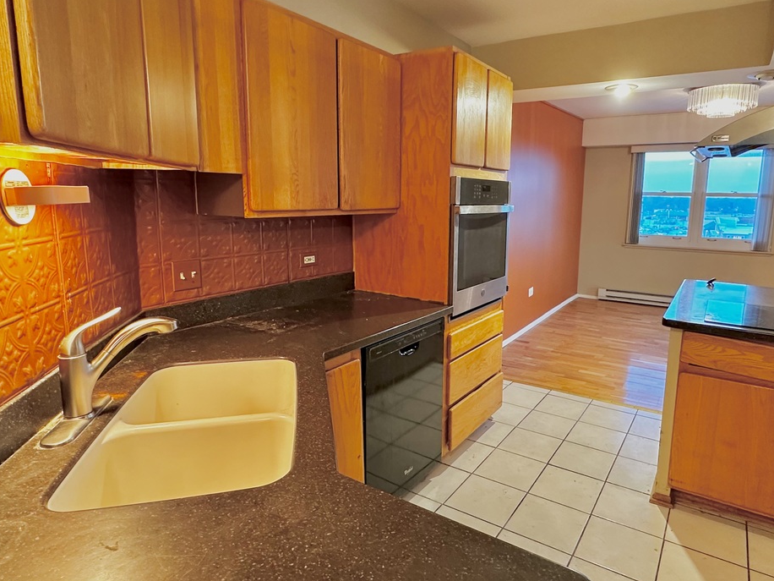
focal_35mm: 22
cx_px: 433
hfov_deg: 76.1
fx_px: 492
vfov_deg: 61.0
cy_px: 272
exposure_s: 1/60
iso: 320
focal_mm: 2.22
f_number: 2.2
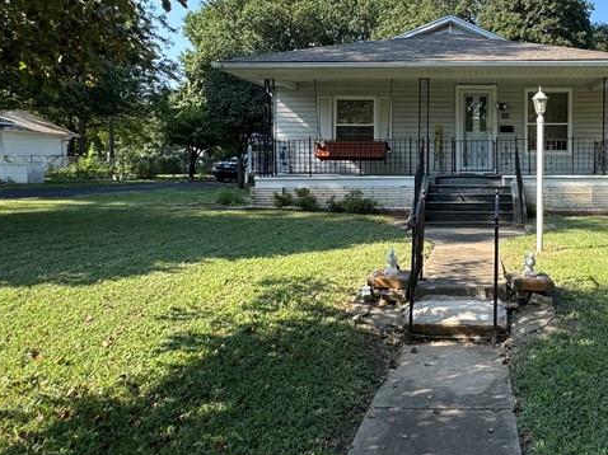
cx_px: 476
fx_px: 527
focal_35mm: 30
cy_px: 183
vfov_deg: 46.5
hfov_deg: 56.2
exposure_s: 1/416
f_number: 2.2
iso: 40
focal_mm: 2.22
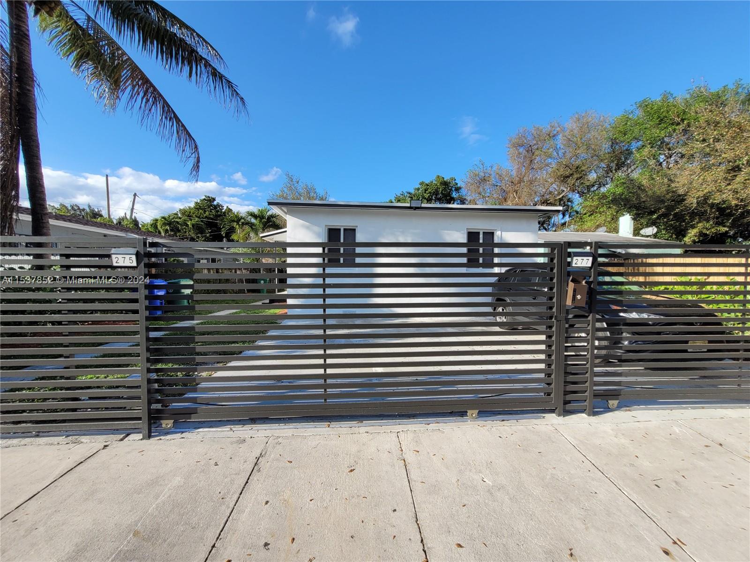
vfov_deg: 89.9
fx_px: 282
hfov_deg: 106.2
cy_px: 281
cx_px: 375
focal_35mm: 13
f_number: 2.2
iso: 40
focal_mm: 1.74
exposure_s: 1/965
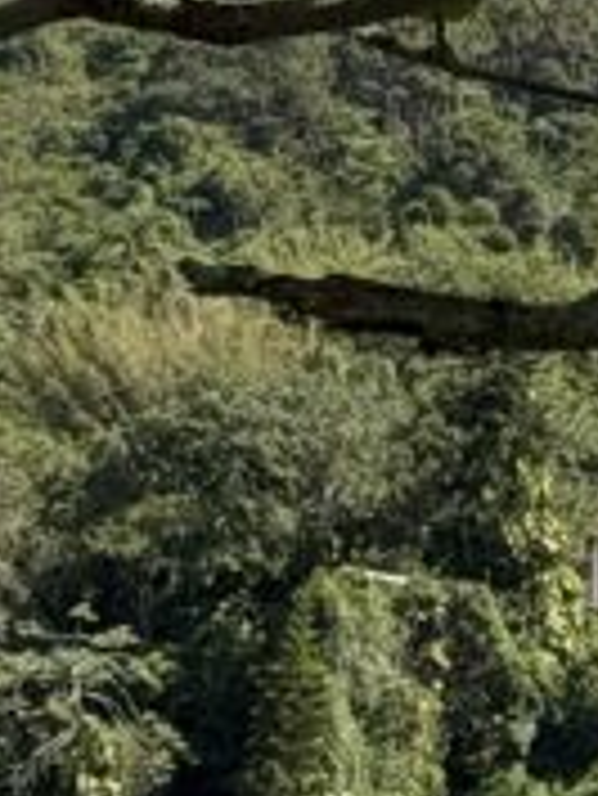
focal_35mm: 278
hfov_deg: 5.1
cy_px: 913
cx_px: 1574
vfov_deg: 7.1
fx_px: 6396
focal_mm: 6.76
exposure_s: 1/3257
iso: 64
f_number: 1.78
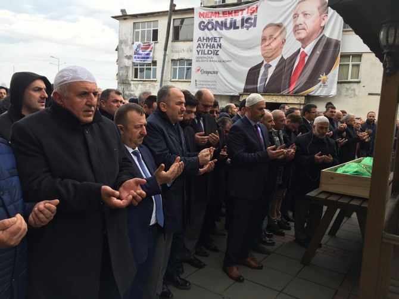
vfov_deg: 48.2
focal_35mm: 29
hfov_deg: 61.7
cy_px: 150
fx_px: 334
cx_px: 200
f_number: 2.2
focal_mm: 4.15
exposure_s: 1/293
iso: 32
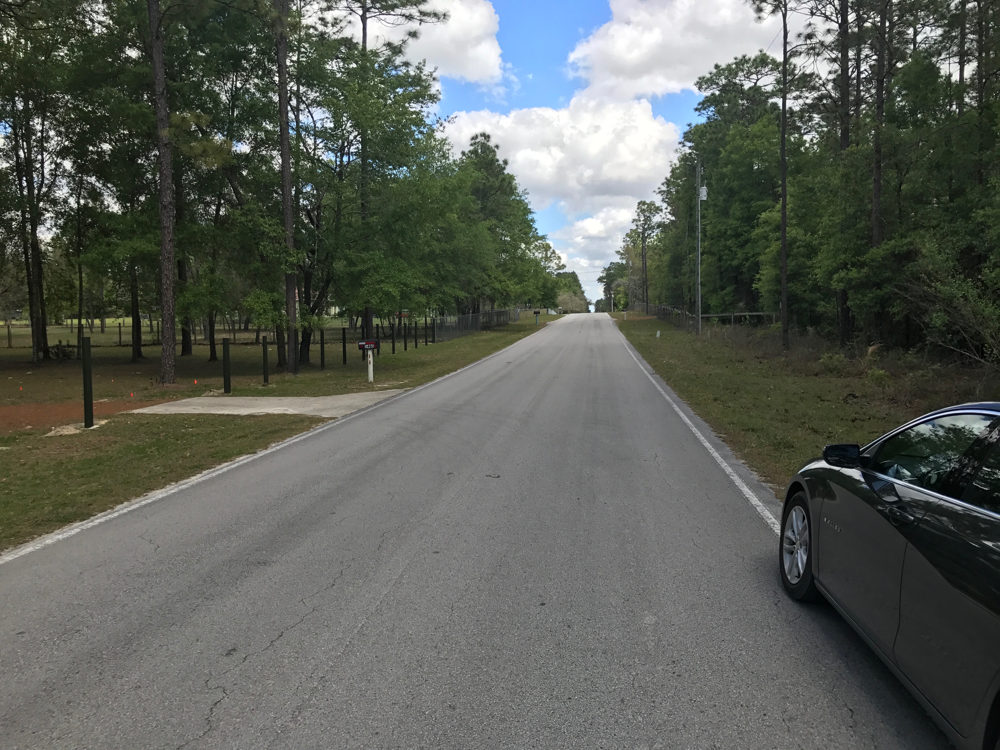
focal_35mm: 28
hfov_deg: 63.4
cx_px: 500
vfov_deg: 49.7
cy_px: 375
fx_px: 809
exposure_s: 1/1198
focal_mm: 3.99
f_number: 1.8
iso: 20
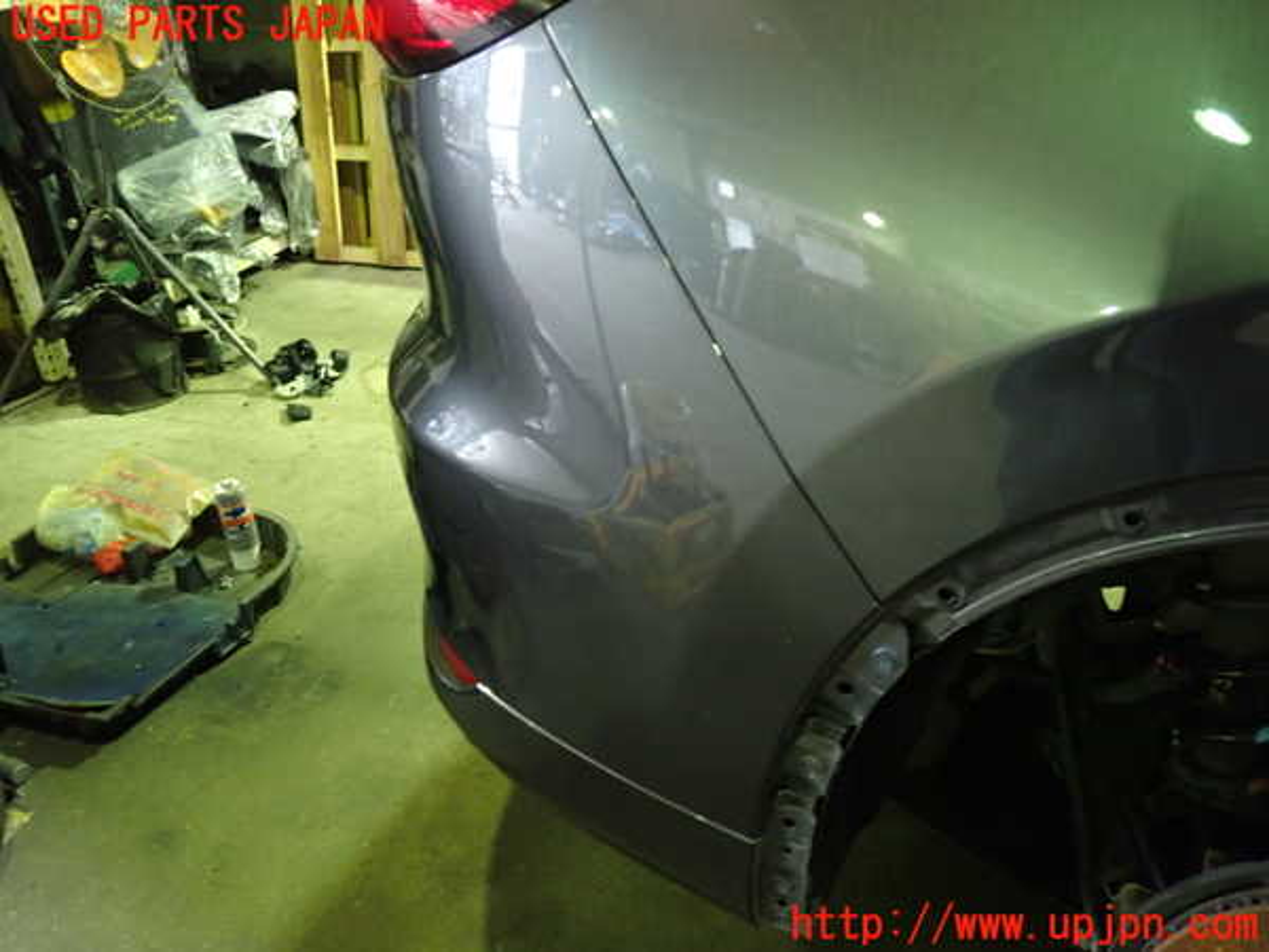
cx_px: 634
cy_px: 476
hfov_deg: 60.0
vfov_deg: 46.8
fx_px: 1100
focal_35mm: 30
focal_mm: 5.4
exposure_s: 1/25
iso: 800
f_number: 2.3
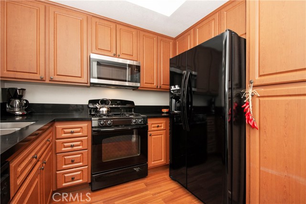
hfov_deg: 100.4
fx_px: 128
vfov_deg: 77.4
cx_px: 153
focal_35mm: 15
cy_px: 102
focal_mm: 10
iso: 250
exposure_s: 1/60
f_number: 7.1
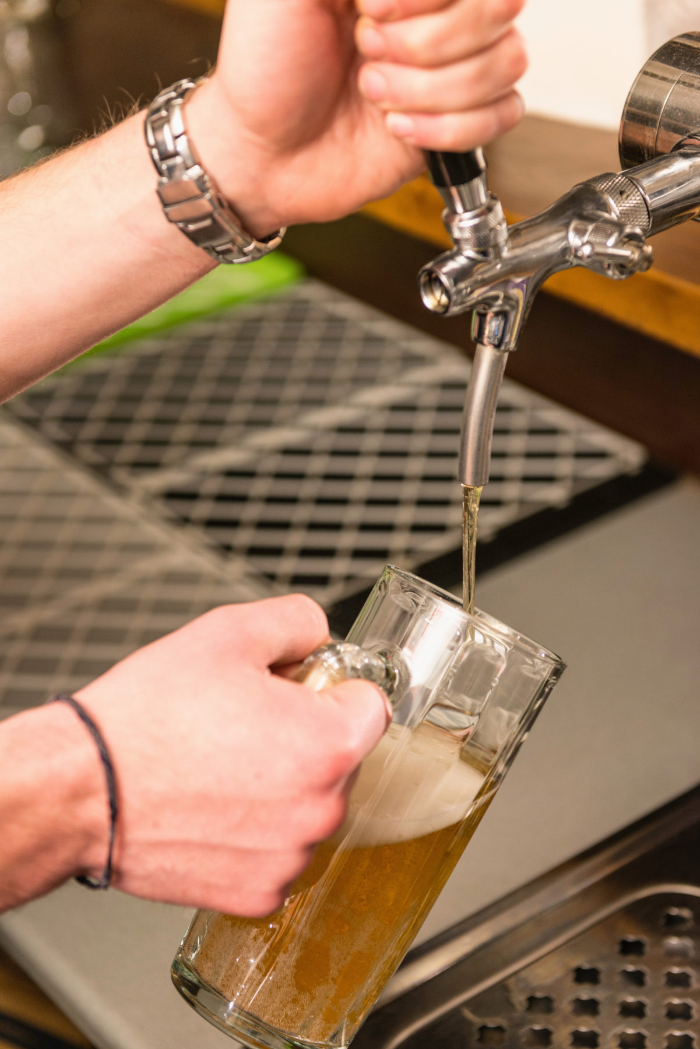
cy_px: 524
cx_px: 350
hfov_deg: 19.5
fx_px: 2040
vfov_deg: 28.8
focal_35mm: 70
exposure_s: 1/125
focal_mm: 70
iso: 400
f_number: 4
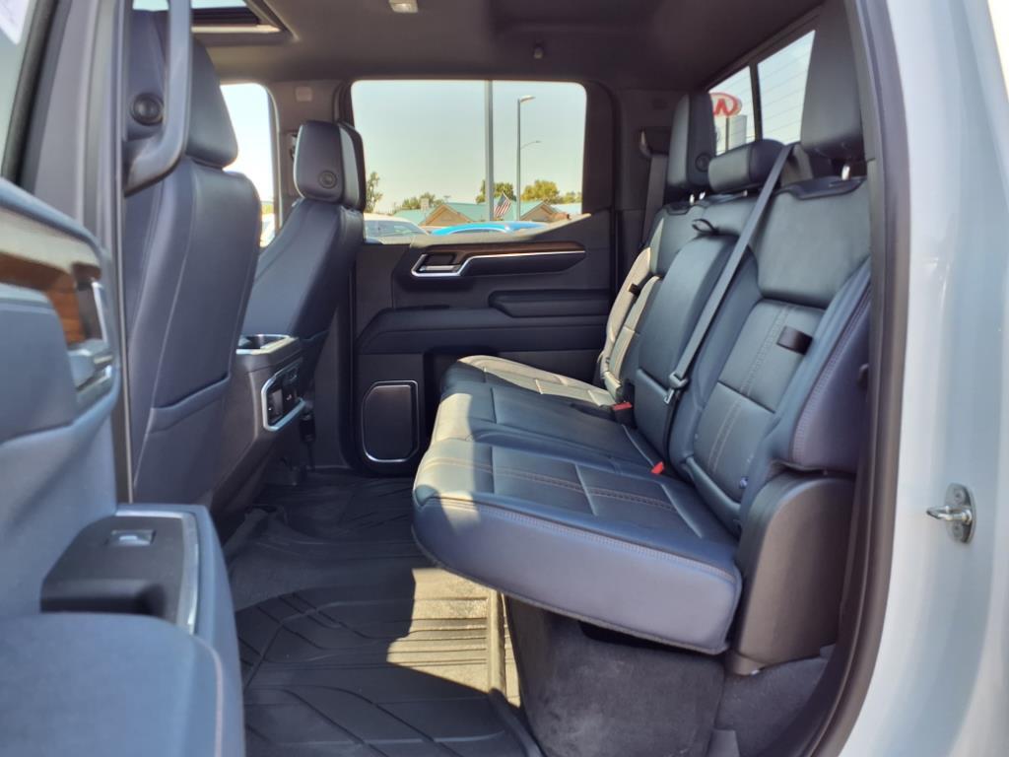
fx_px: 787
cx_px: 504
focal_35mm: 27
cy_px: 378
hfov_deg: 65.3
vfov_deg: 51.4
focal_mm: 3.58
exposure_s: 1/120
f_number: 1.9
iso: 40
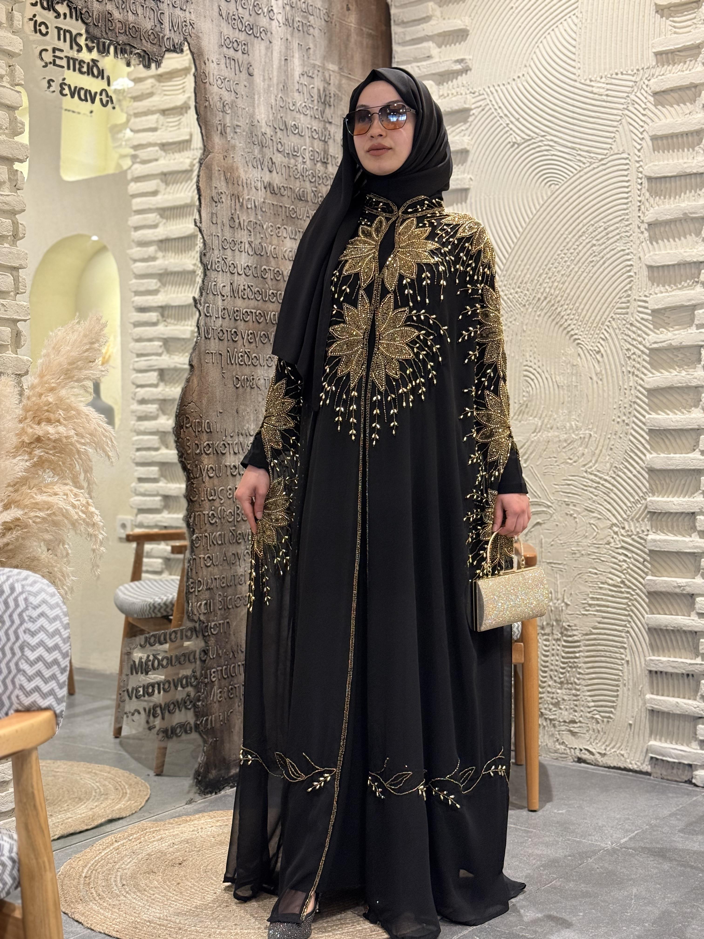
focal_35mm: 48
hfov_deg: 30.3
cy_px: 470
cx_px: 352
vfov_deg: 39.7
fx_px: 1302
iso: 200
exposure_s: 1/33
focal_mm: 6.76
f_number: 1.78
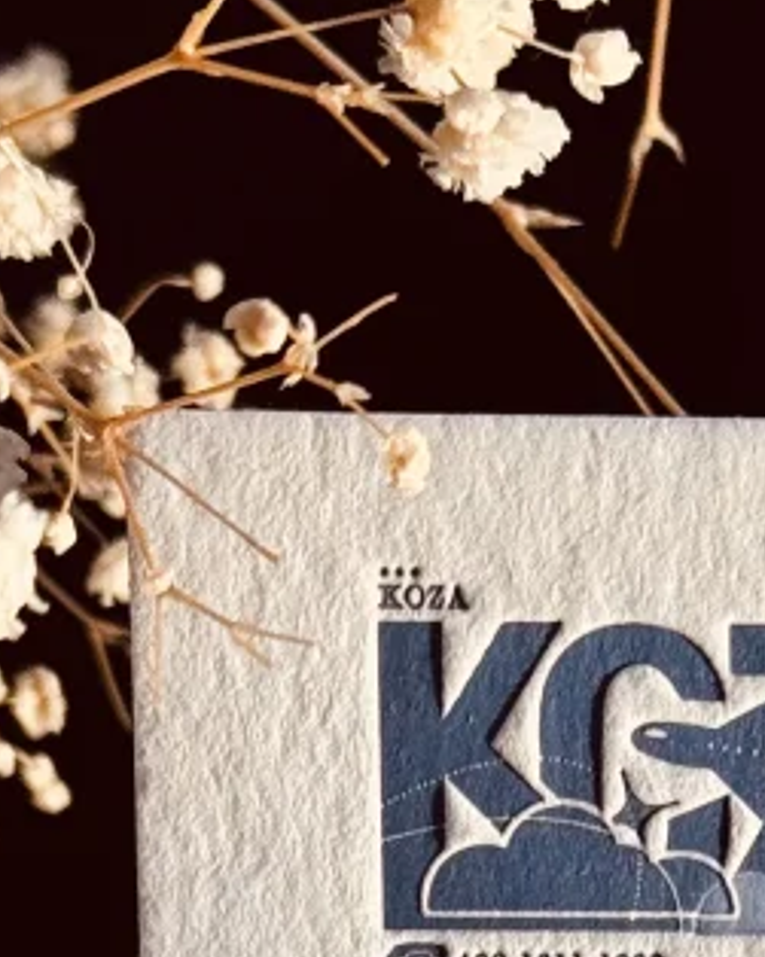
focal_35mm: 215
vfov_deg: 8.6
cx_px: 1109
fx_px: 6088
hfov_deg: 7.1
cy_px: 1780
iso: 64
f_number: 1.78
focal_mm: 6.76
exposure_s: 1/621
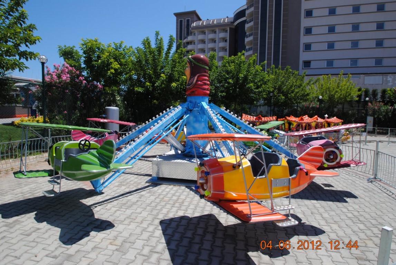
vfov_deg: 63.4
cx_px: 198
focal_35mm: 20
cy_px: 132
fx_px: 215
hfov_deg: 85.3
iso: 100
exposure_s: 1/250
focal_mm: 13
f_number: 8
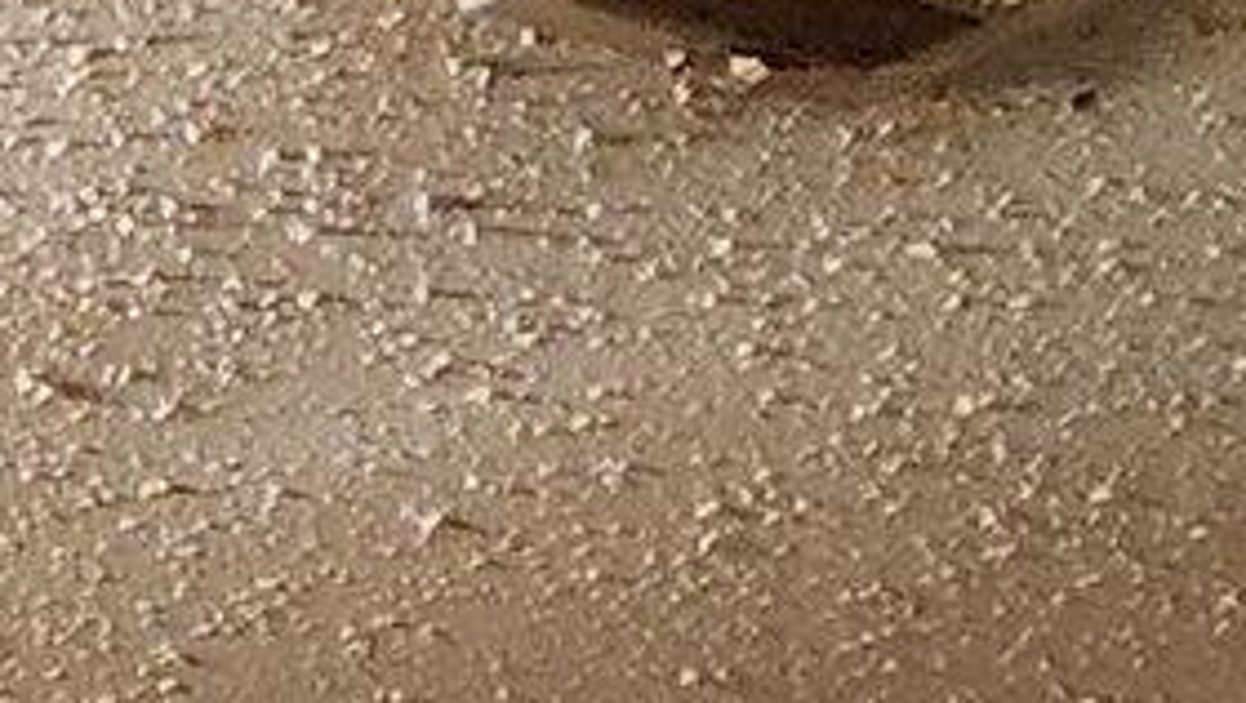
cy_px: 4418
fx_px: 6811
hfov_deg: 8.6
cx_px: -2563
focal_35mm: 206
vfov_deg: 4.4
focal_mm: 5.4
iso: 1000
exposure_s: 1/120
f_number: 1.8
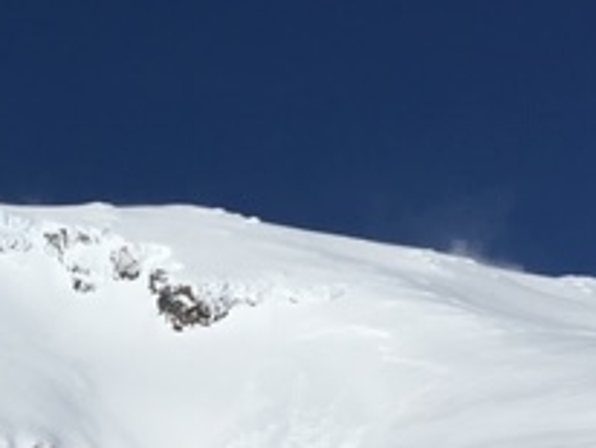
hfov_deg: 21.7
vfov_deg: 16.1
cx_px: 194
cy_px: 471
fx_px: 1551
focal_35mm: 90
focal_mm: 4.15
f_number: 2.2
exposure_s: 1/8547
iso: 25
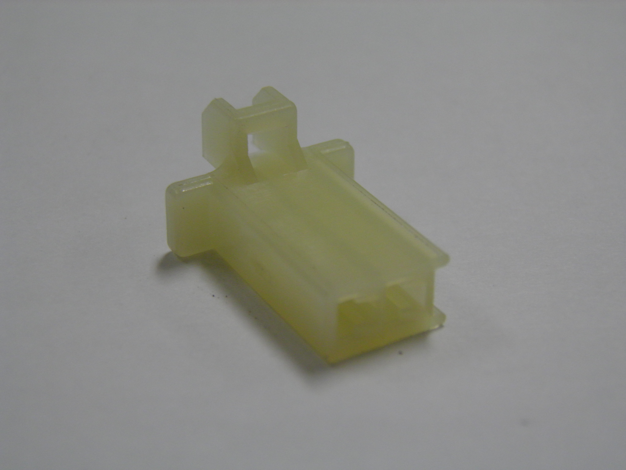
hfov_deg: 23.3
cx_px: 313
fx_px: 1519
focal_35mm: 84
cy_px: 235
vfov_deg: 17.6
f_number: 3.9
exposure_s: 1/50
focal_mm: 15.2
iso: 160
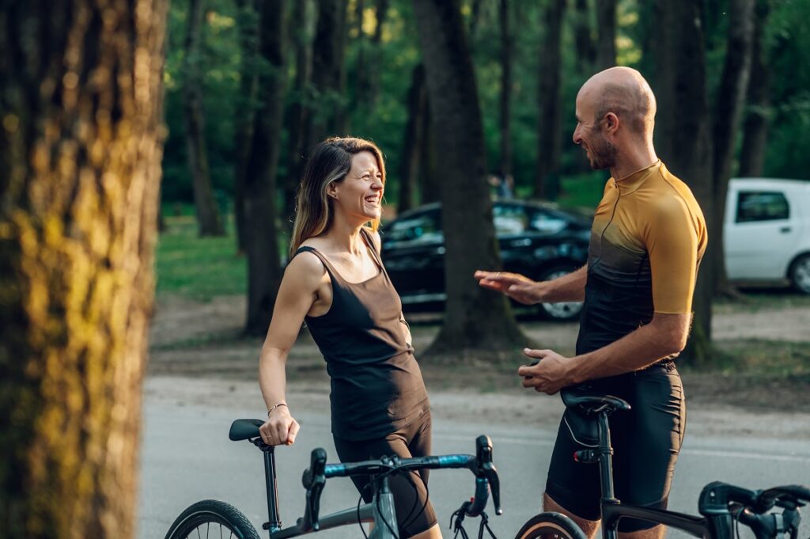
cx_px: 405
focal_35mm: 85
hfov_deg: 23.9
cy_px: 270
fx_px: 1911
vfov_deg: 16.0
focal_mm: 85
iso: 200
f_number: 2.8
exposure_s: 1/100
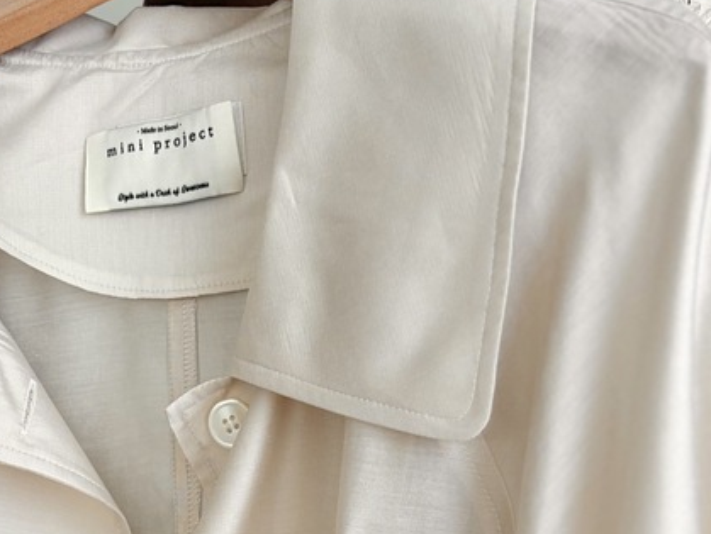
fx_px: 1275
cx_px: 234
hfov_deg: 30.9
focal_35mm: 62
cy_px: 659
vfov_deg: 21.8
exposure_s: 1/430
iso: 50
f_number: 1.6
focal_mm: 5.96
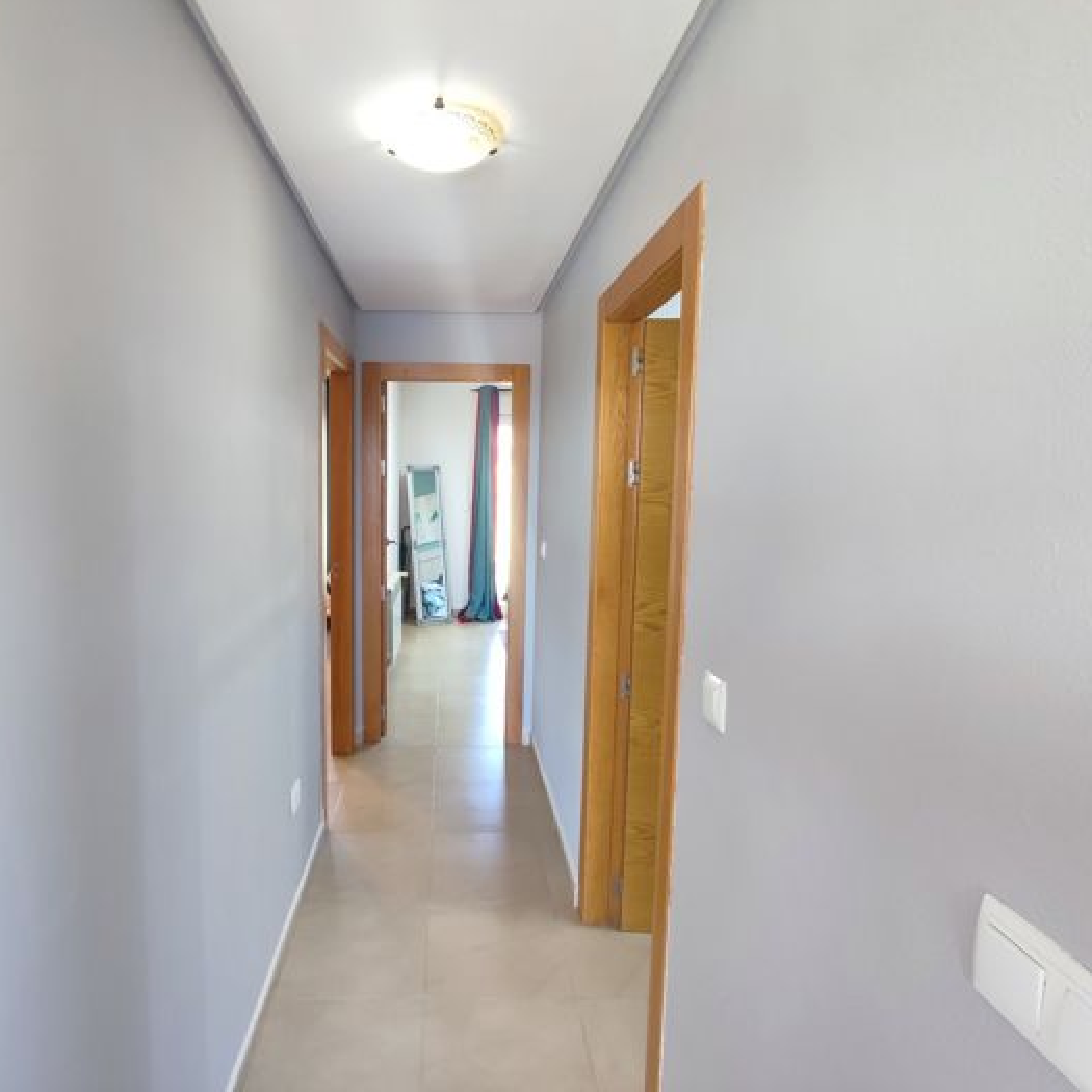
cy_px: 544
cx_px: 448
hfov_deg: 77.0
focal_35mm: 19
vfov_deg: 77.7
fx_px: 678
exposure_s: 1/50
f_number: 2.2
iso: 180
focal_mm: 1.65
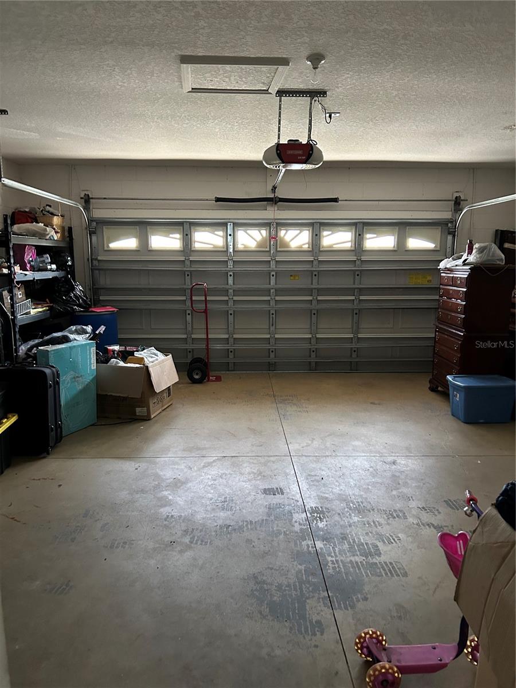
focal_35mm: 26
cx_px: 258
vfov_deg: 67.3
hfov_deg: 53.1
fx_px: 517
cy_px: 344
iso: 500
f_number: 1.5
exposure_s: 1/40
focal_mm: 5.7
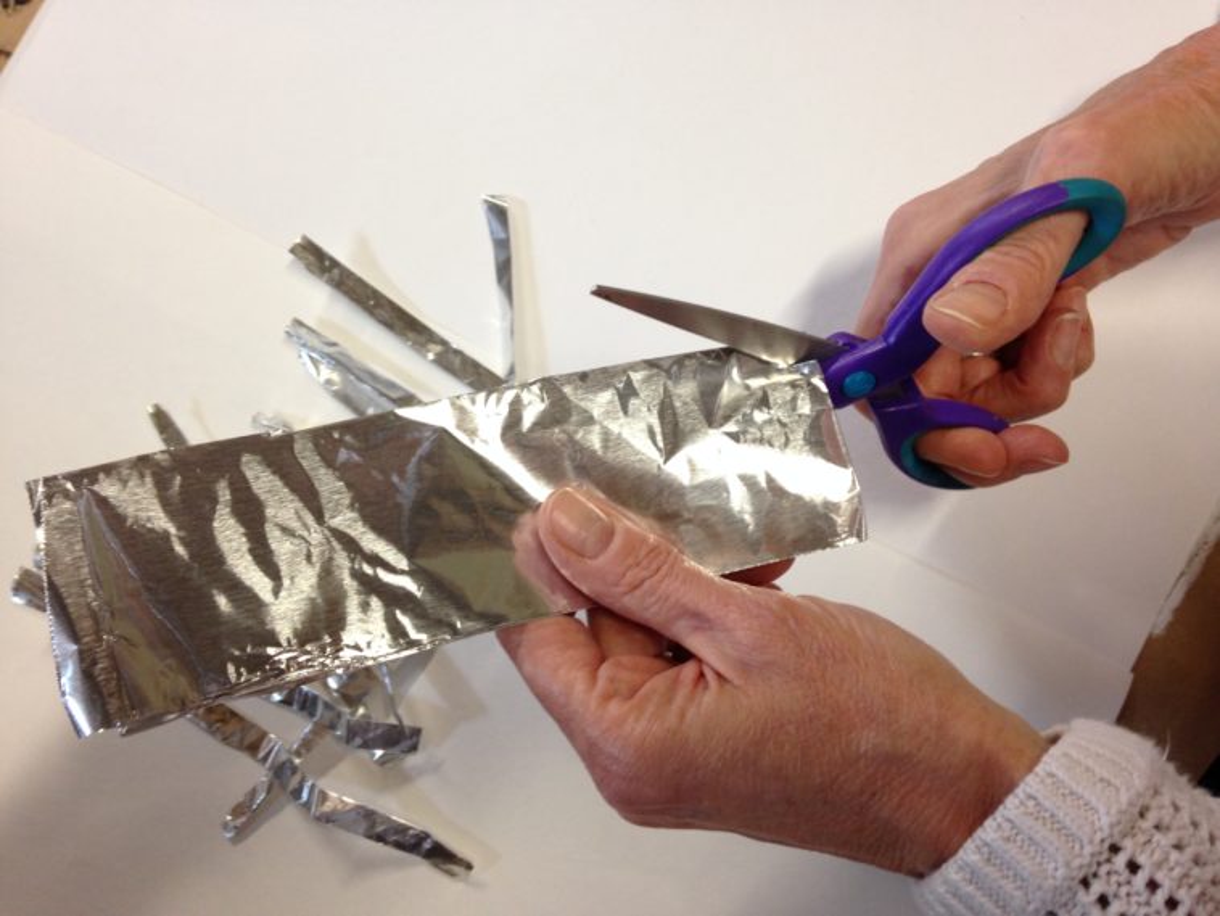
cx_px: 610
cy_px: 458
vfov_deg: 43.0
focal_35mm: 33
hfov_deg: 55.3
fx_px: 1163
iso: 100
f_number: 2.4
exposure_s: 1/20
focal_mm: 4.12
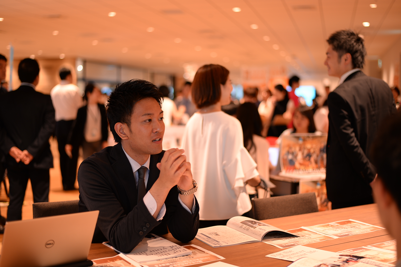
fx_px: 557
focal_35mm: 50
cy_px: 134
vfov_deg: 27.0
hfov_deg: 39.6
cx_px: 200
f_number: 1.8
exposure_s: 1/50
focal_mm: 50
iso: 280
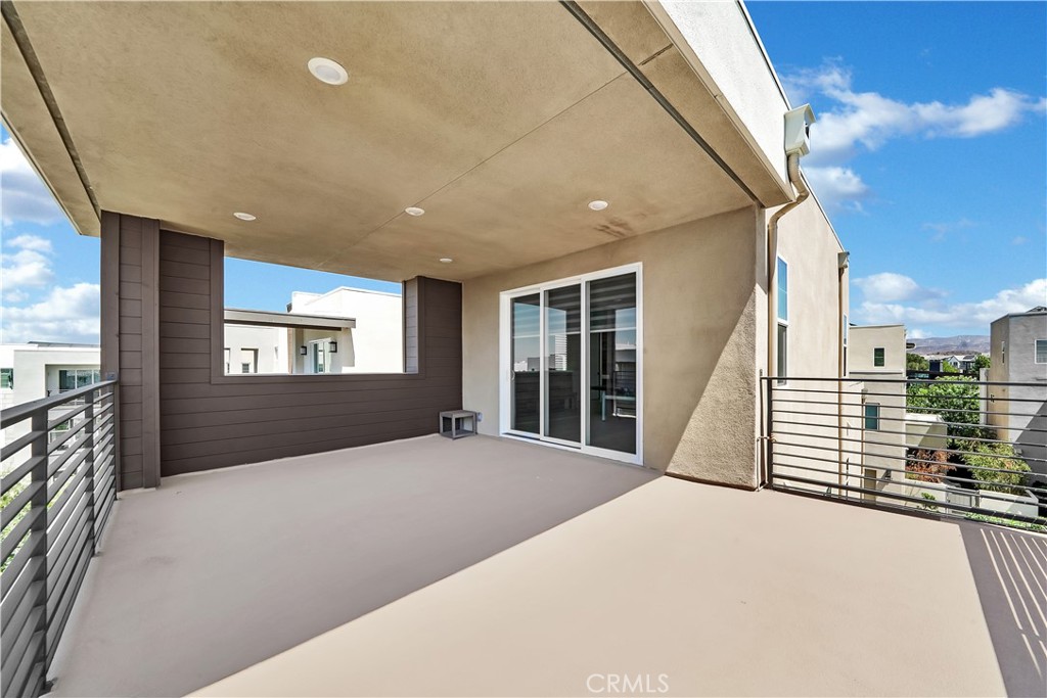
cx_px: 524
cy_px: 349
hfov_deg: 112.6
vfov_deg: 90.0
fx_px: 349
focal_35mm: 12
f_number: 13
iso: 100
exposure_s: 1/50
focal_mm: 12
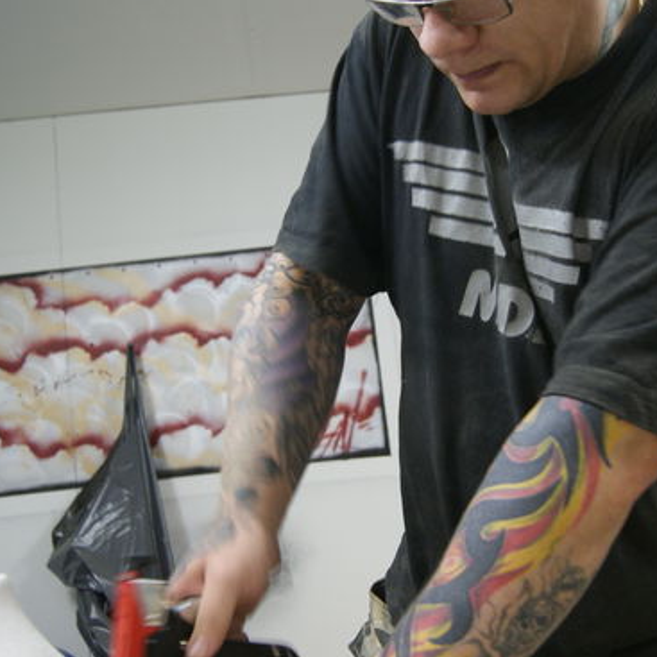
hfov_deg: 41.8
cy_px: 339
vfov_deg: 41.9
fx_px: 859
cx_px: 365
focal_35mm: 40
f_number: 3.5
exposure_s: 1/30
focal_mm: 18
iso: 400
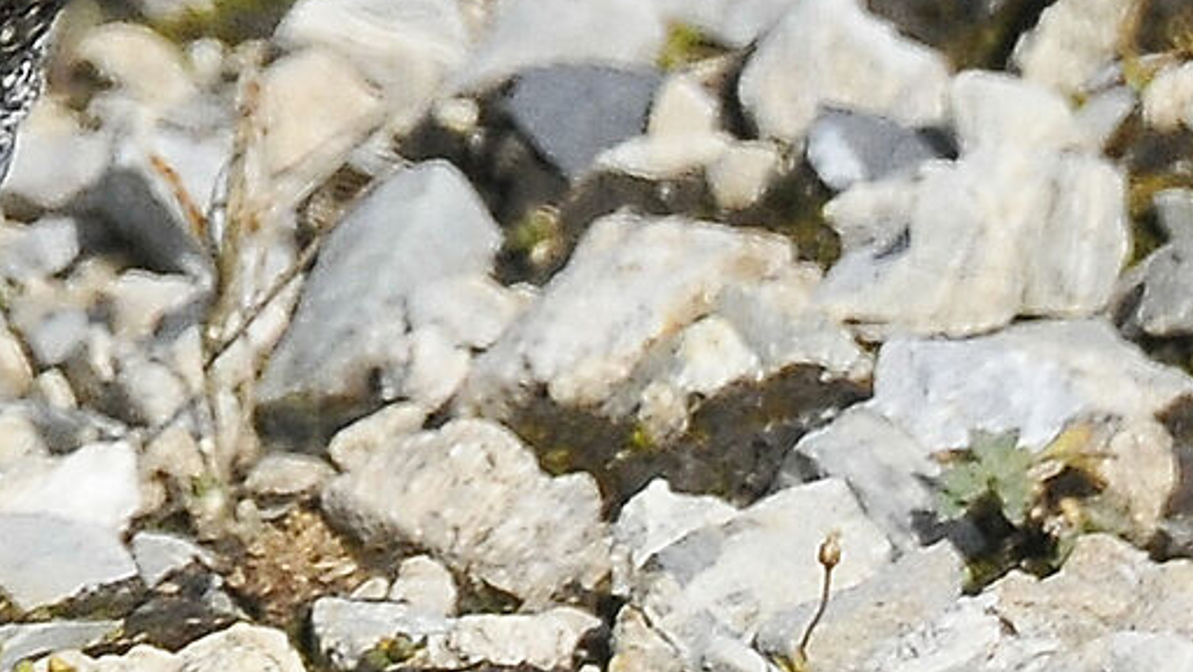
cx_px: -1107
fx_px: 139918
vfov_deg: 0.3
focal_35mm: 4421
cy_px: -152
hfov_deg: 0.5
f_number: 7.1
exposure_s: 1/1600
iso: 320
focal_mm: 600
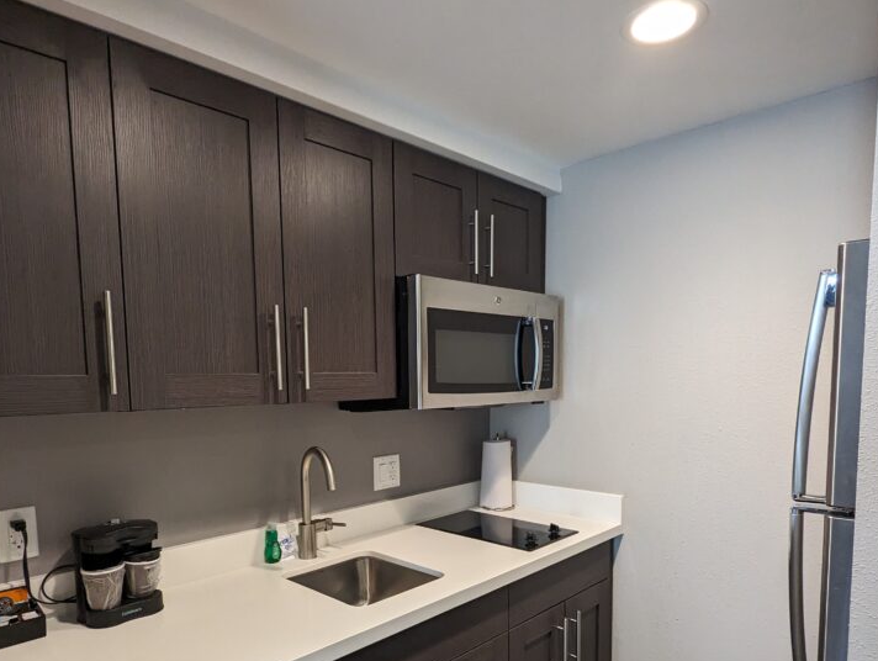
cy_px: 433
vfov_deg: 57.9
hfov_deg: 73.8
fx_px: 584
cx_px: 441
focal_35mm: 23
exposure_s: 1/120
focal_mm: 2.35
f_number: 2.2
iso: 325
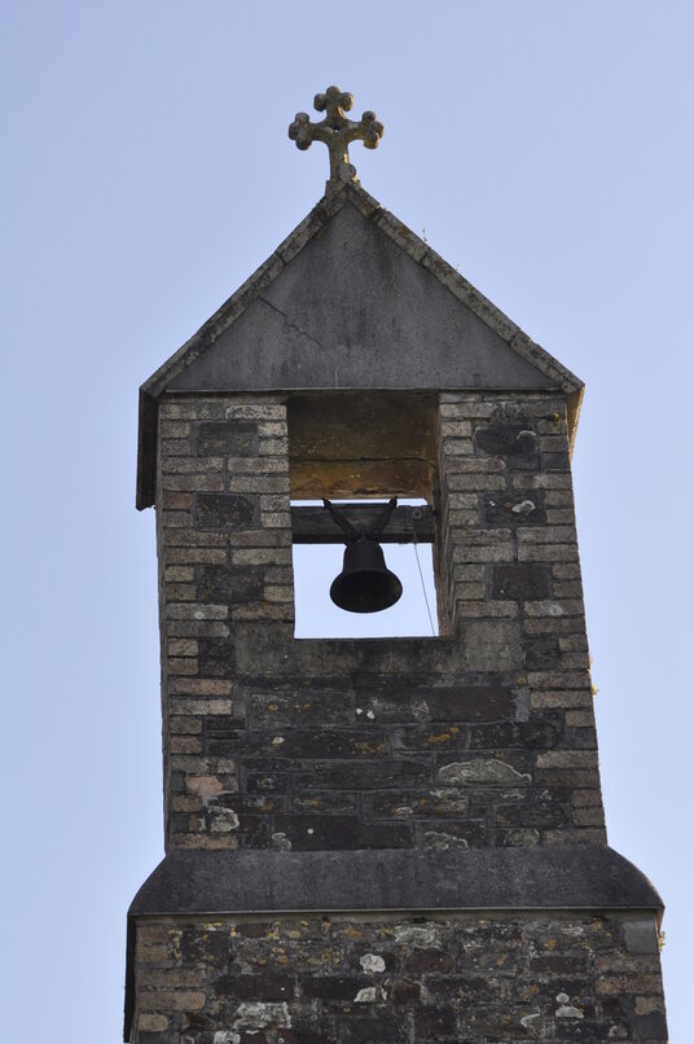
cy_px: 522
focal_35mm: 135
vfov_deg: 15.2
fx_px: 3910
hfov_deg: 10.1
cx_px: 347
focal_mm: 90
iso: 320
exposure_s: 1/640
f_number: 6.3
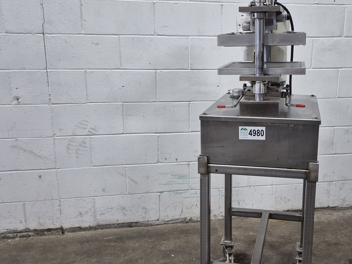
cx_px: 236
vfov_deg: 36.0
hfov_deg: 46.0
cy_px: 135
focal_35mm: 40
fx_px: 407
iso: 200
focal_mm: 5.4
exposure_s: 1/120
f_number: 1.8
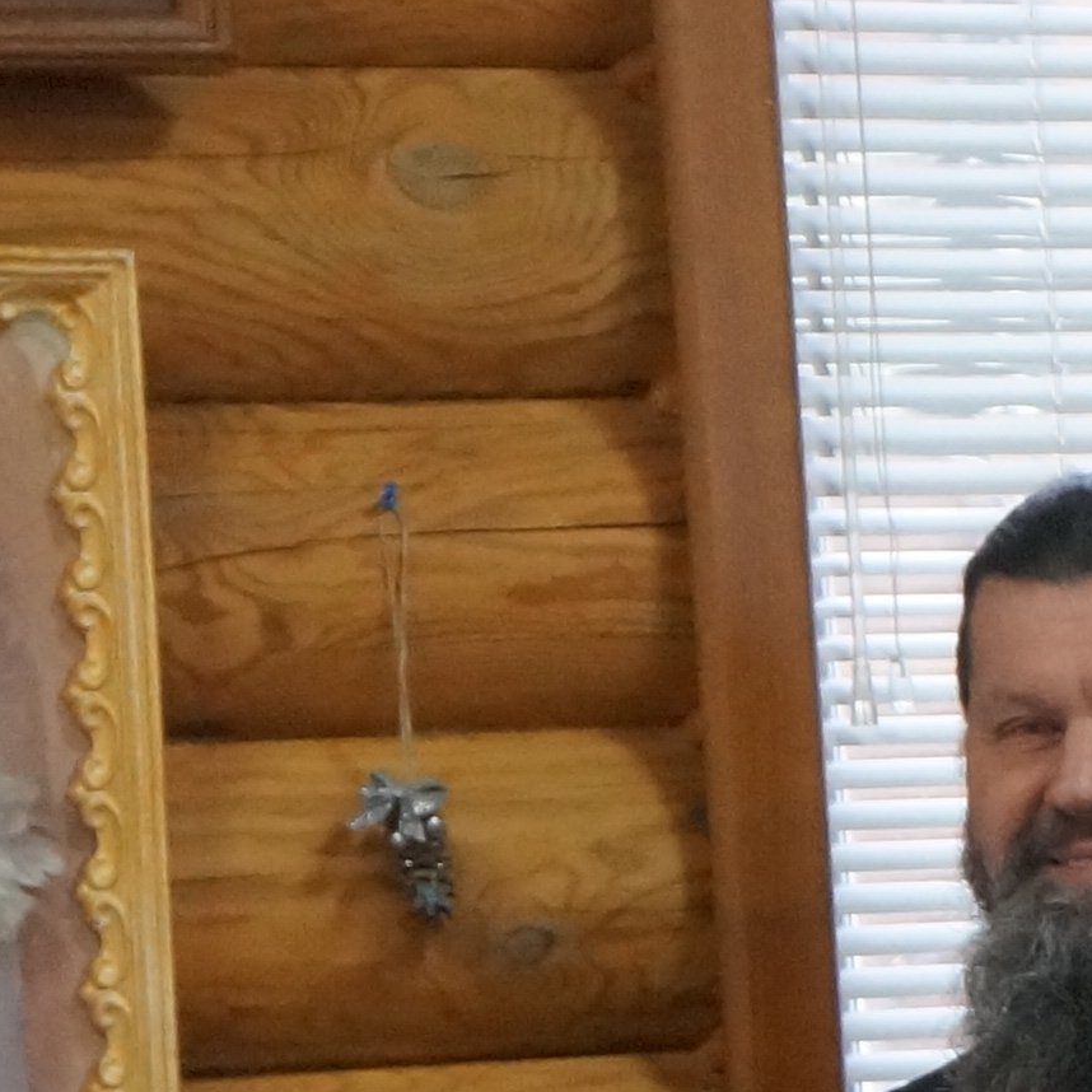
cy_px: 1410
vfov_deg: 7.9
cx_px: 2288
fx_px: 7805
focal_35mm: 219
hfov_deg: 7.6
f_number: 4.5
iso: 1600
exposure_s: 1/160
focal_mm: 27
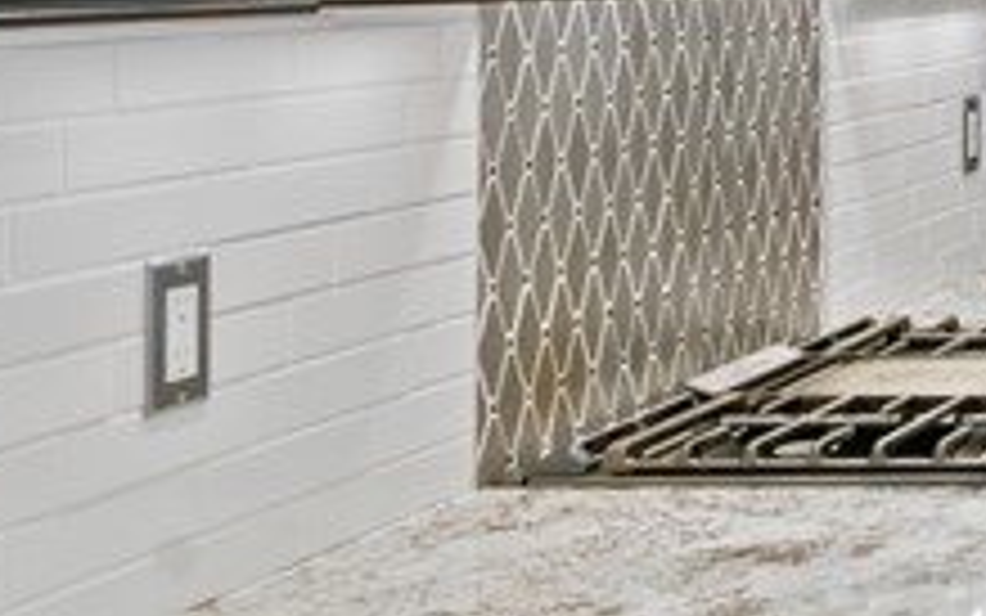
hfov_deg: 18.5
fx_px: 2312
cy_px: -54
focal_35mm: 86
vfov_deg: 14.8
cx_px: 1801
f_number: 9
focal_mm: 17
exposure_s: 1/1.25
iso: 250
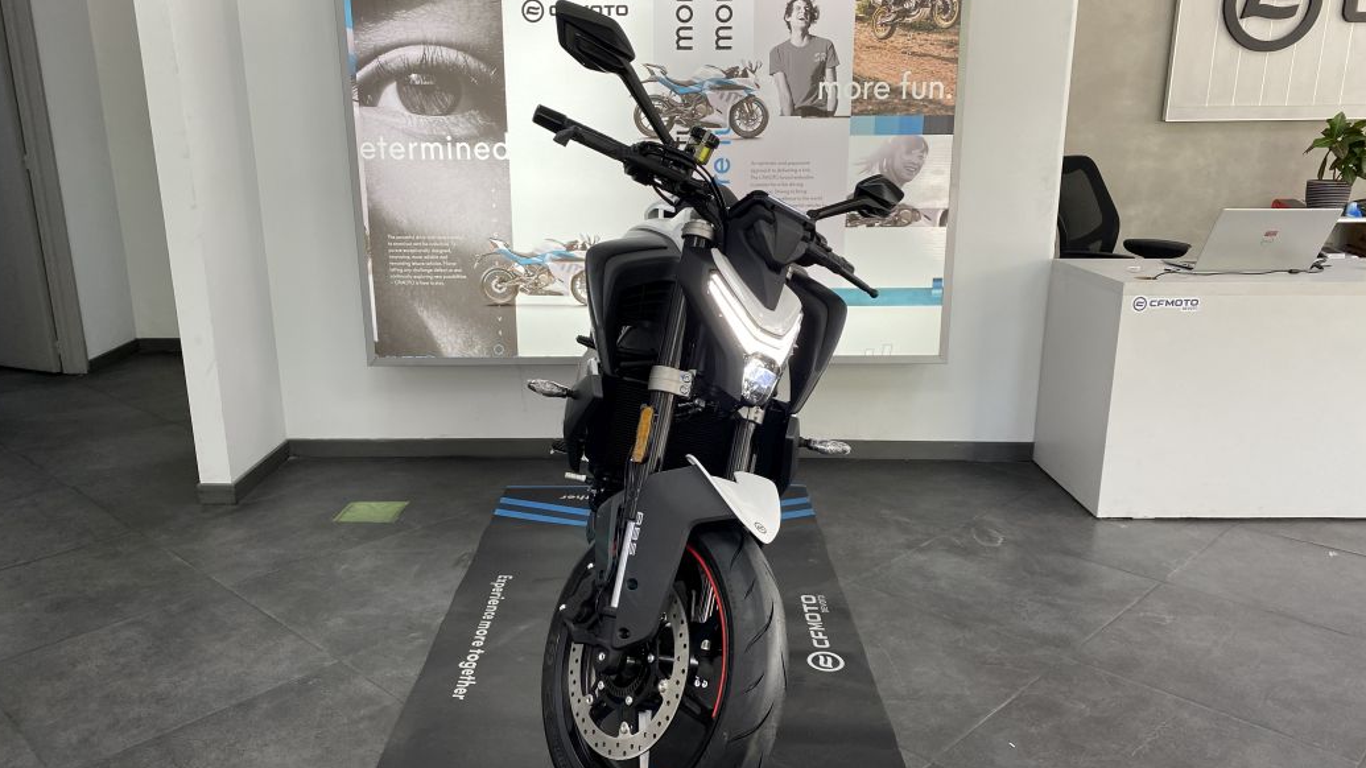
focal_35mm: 29
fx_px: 1050
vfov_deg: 40.1
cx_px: 682
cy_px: 440
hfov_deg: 66.1
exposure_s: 1/100
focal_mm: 4.25
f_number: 1.8
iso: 80
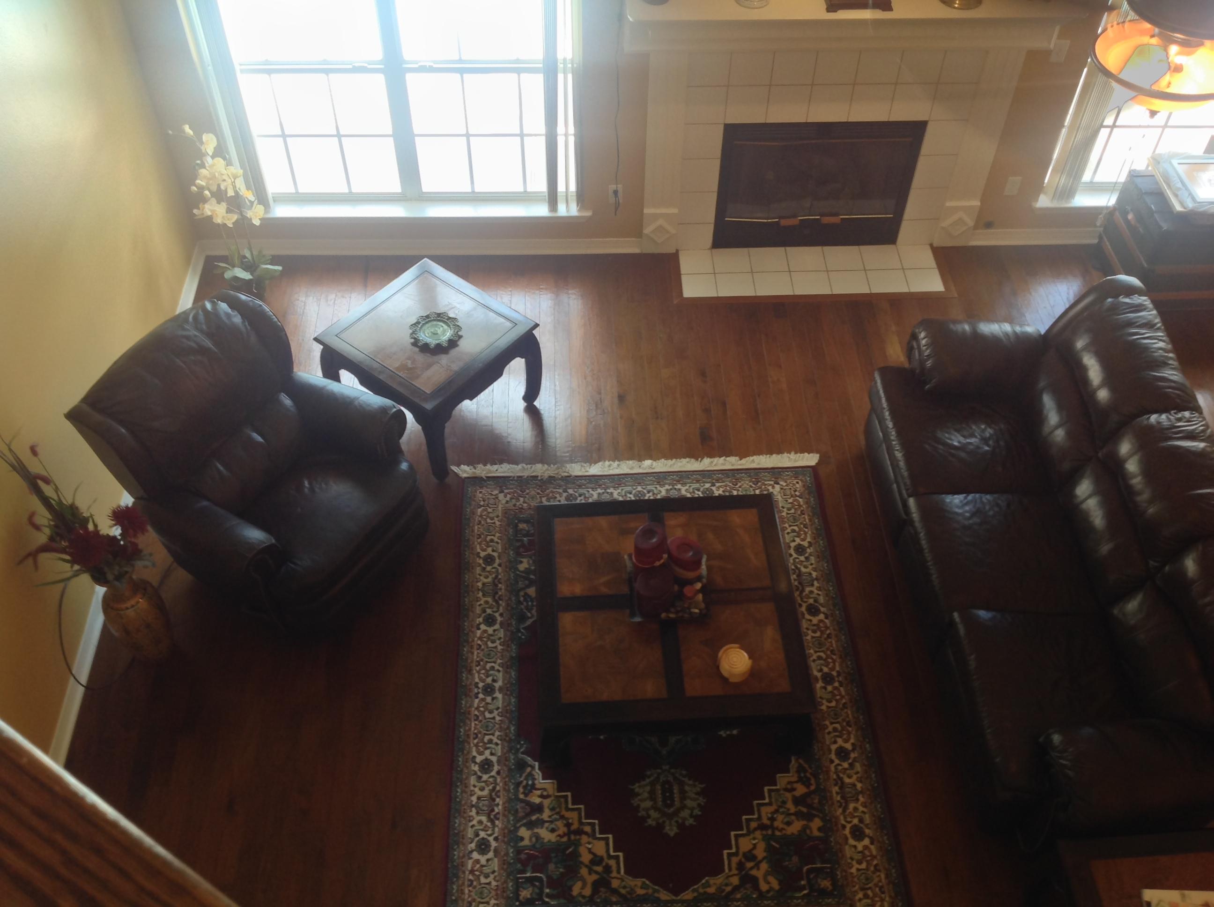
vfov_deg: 40.6
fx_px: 1226
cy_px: 454
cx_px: 607
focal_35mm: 35
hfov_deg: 52.7
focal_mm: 4.28
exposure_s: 1/15
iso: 80
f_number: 2.4
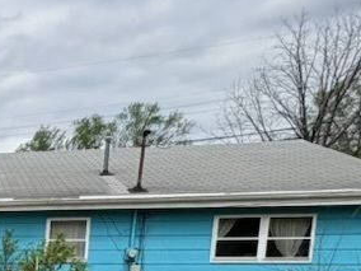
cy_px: 341
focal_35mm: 63
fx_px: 657
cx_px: -278
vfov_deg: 21.3
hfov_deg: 21.3
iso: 50
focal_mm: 2.22
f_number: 2.2
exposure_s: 1/1789
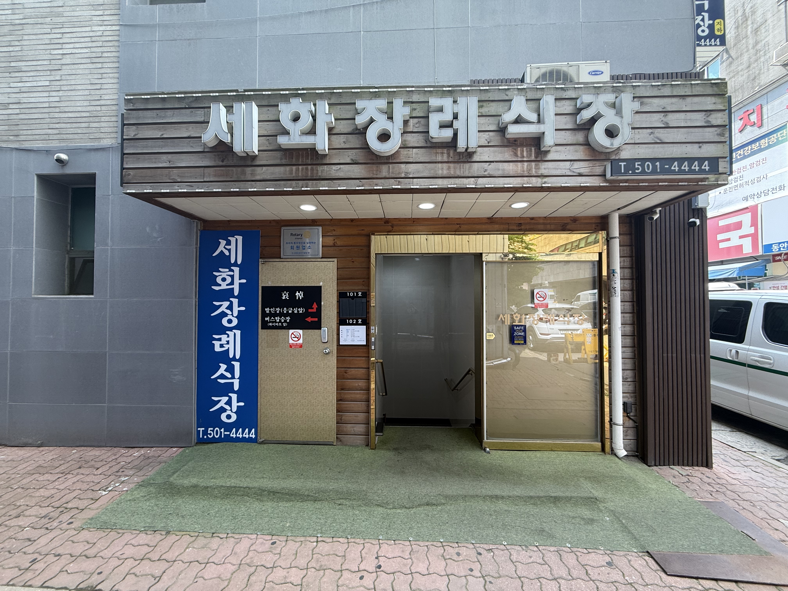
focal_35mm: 14
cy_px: 296
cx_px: 394
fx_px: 319
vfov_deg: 85.7
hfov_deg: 102.1
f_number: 2.2
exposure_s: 1/120
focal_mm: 2.22
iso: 64
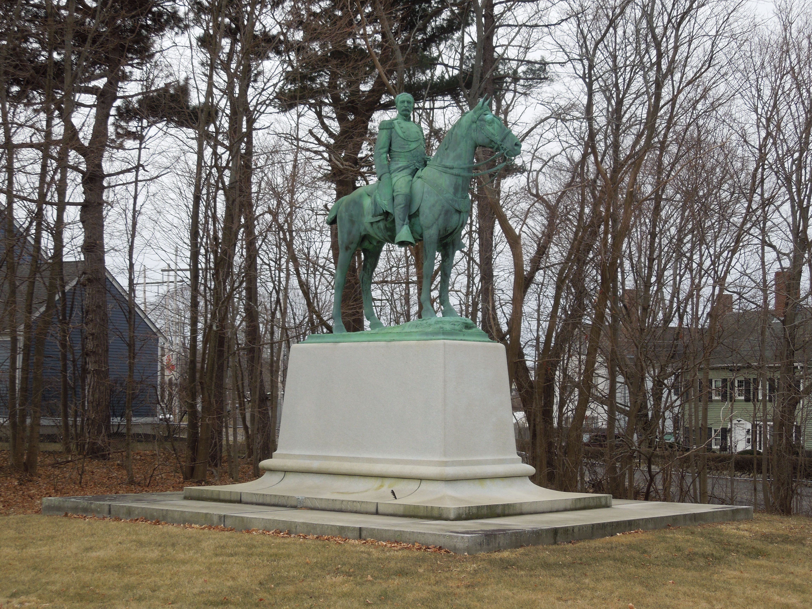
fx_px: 1431
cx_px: 406
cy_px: 304
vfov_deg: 24.0
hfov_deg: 31.7
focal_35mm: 61
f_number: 4.3
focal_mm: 11
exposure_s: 1/200
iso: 100
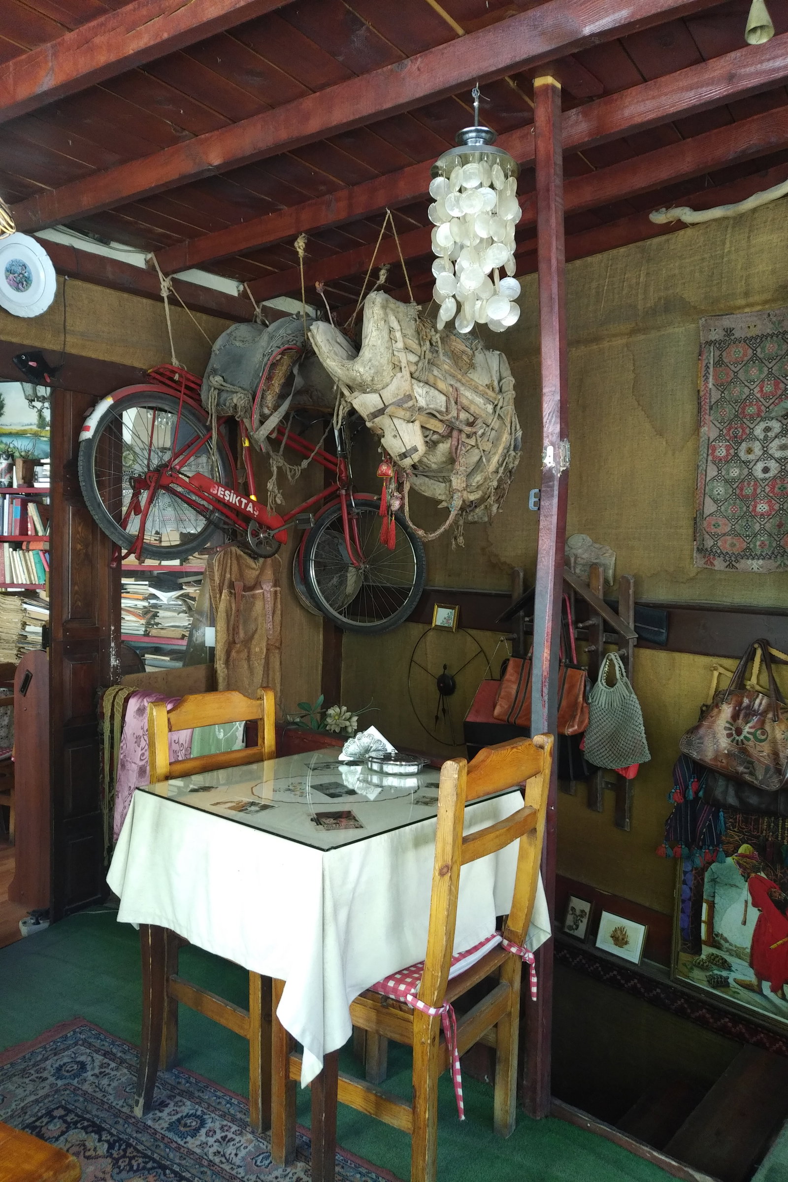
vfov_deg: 71.5
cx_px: 394
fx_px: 821
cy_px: 591
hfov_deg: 51.3
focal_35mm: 25
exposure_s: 1/40
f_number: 2
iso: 329
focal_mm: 4.52
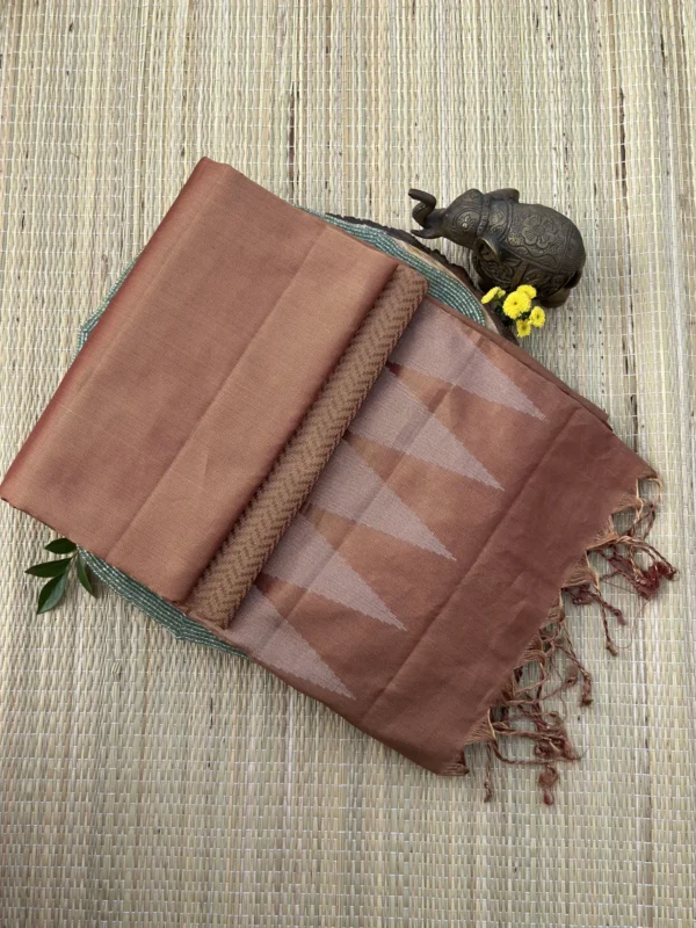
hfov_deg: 30.3
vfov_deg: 39.7
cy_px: 464
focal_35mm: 48
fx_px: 1287
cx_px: 348
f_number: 1.78
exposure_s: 1/1880
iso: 80
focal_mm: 6.86
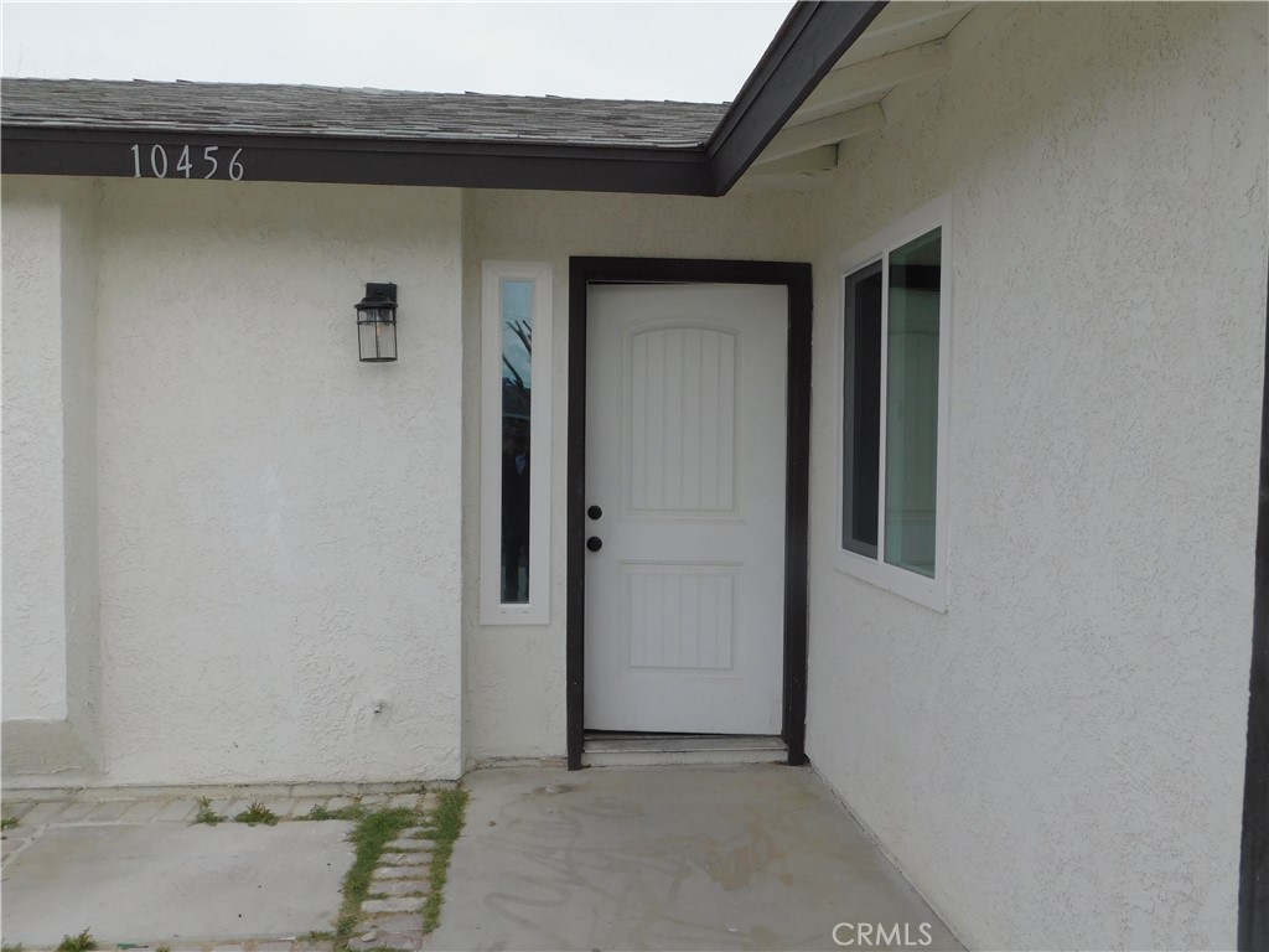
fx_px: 1100
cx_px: 634
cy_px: 476
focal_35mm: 30
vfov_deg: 46.8
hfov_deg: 60.0
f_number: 3.2
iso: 125
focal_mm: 5.3
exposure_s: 1/1000
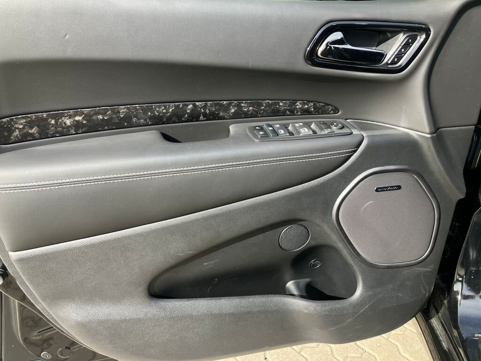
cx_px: 240
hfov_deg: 63.4
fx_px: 389
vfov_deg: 49.7
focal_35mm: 28
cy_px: 180
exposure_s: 1/153
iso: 25
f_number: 1.8
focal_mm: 3.99
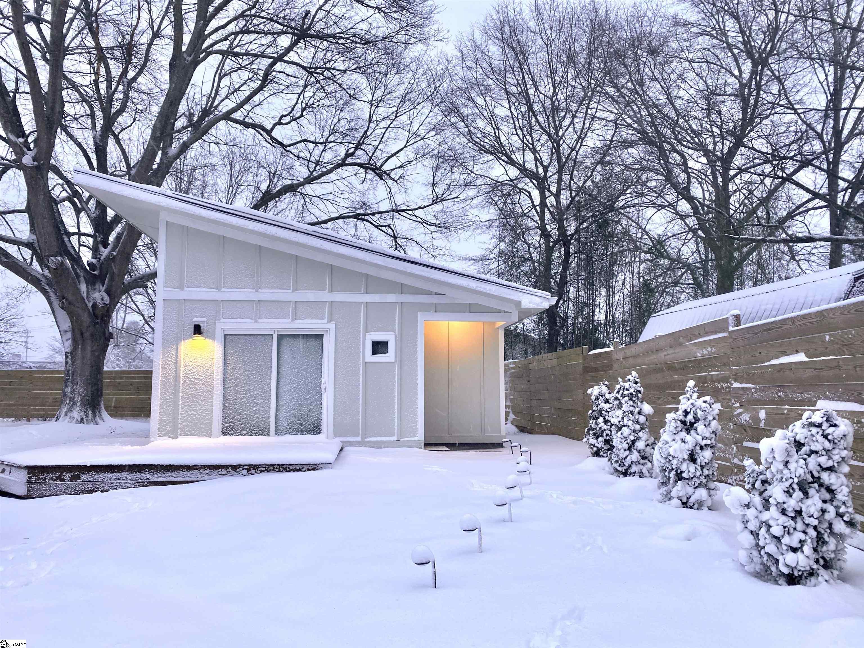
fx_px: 649
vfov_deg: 53.1
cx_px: 432
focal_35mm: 26
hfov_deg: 67.3
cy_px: 324
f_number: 1.8
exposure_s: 1/60
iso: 80
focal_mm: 4.25
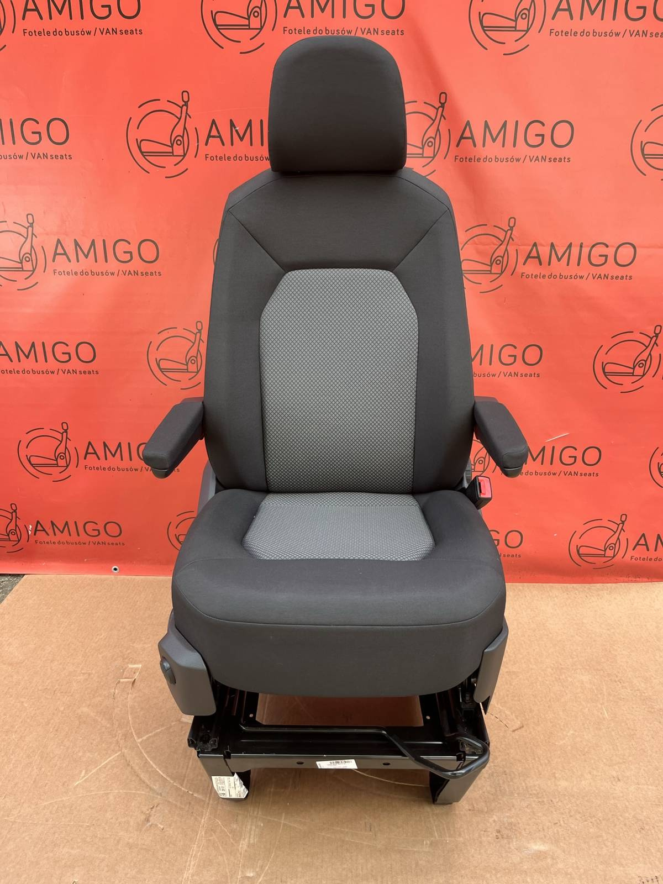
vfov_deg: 67.3
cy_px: 442
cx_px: 332
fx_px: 664
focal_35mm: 26
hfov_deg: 53.1
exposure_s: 1/141
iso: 32
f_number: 1.6
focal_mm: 5.1
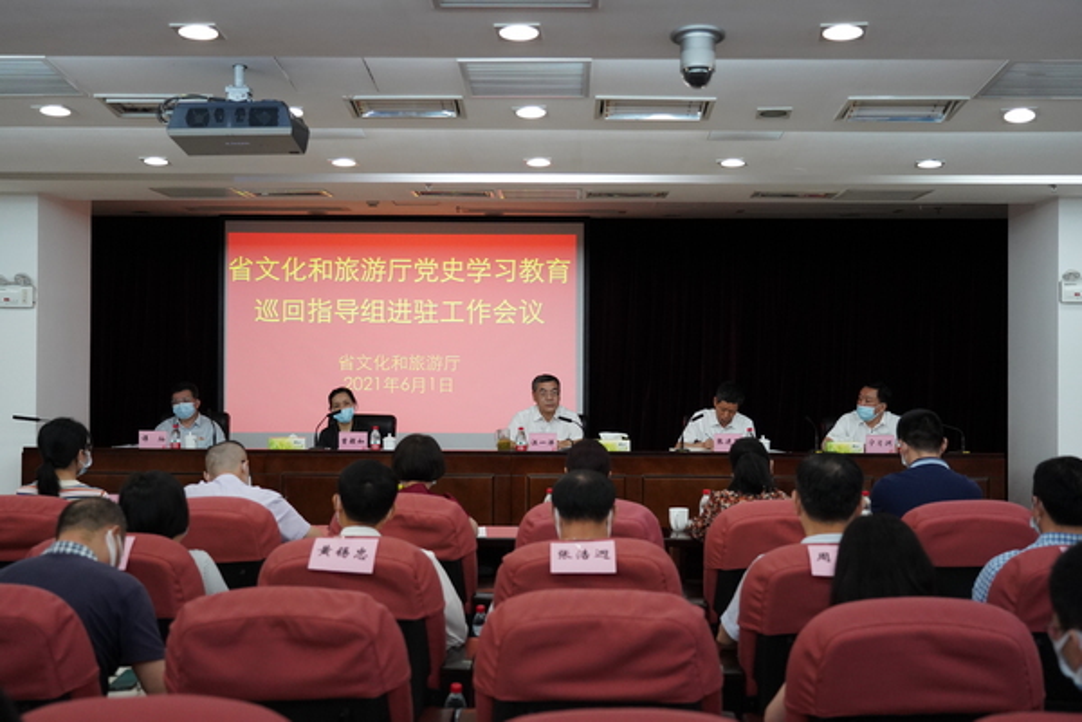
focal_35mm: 44
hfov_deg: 44.5
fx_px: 1322
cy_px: 361
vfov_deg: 30.5
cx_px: 541
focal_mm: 44
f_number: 4
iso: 5000
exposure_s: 1/500
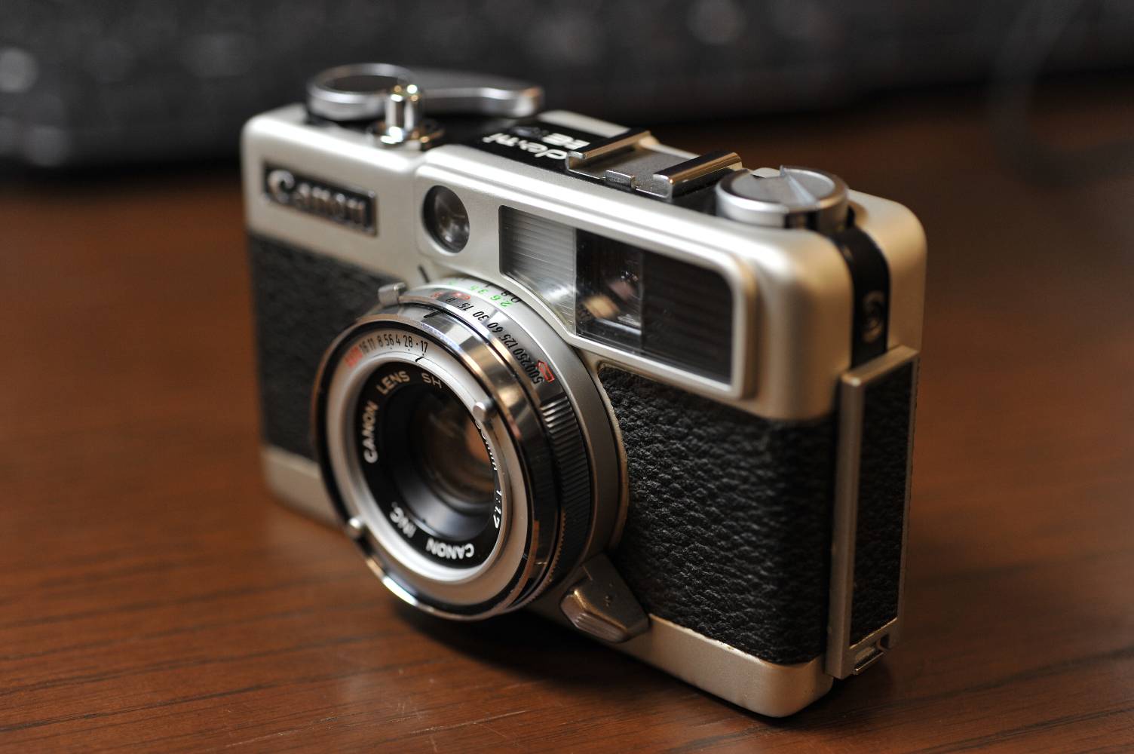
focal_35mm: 60
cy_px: 377
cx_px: 567
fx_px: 1888
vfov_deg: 22.6
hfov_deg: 33.4
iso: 800
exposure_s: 1/160
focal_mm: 60
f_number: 5
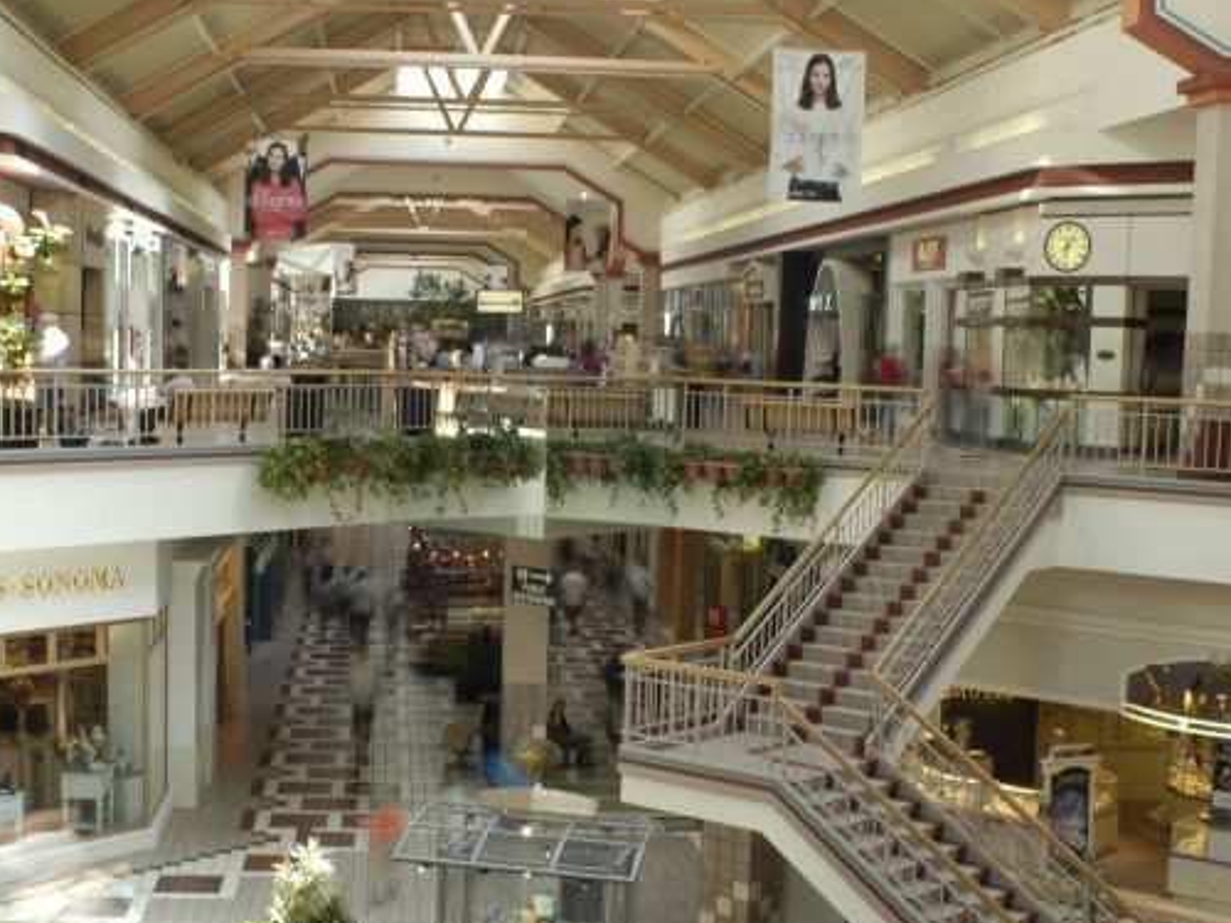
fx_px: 1849
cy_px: 551
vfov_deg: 28.0
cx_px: 507
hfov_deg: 36.7
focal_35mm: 52
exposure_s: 2
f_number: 22
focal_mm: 24
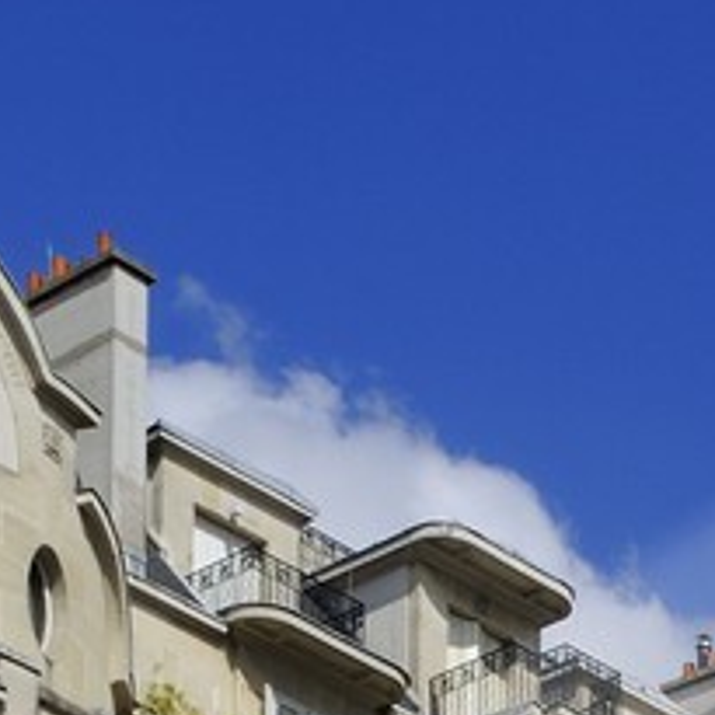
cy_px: 1786
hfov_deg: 10.2
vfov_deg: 9.6
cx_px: 1420
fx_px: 3716
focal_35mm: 159
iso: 200
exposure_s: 1/250
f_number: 13
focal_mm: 24
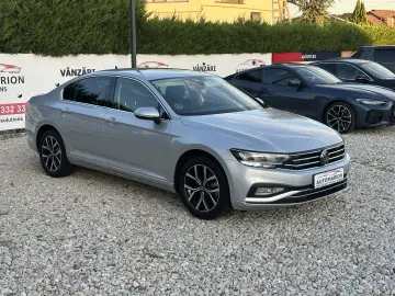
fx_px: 548
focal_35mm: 48
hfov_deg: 39.7
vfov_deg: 30.3
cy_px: 148
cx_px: 198
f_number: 1.78
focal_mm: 6.86
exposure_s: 1/360
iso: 64
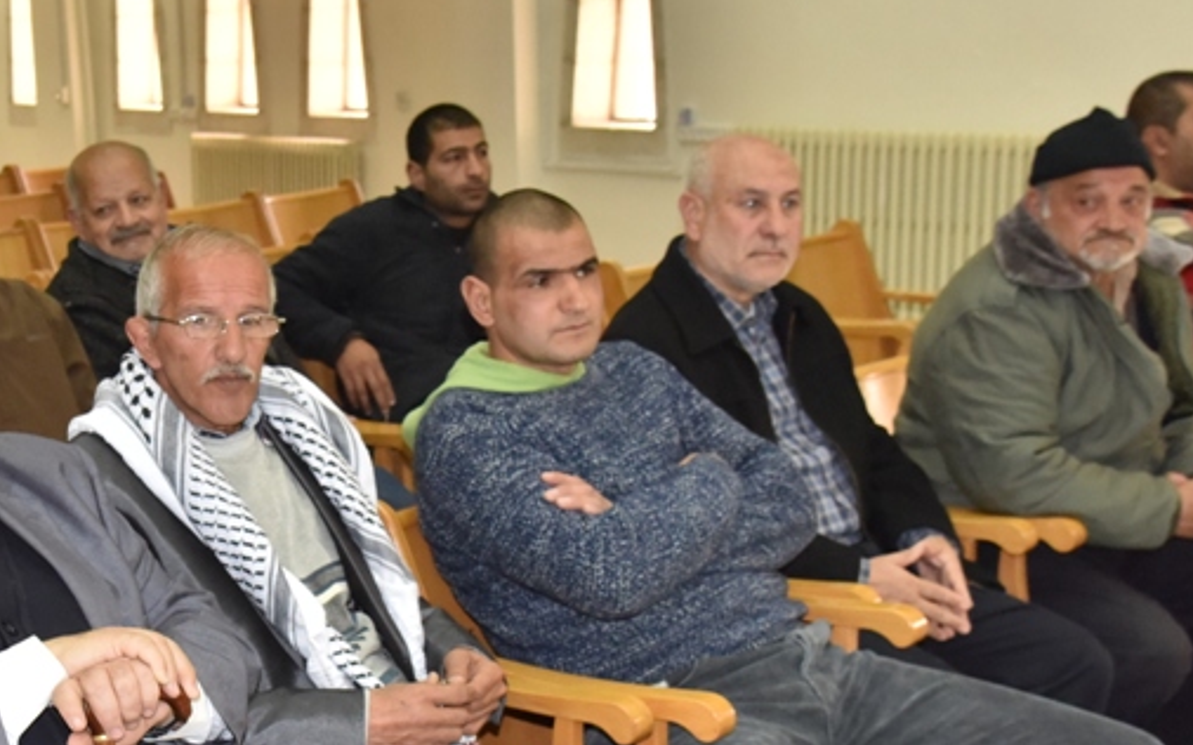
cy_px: 569
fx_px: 2145
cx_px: 224
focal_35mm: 66
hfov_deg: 30.3
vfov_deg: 19.5
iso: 2500
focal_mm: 32
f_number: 6.3
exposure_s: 1/200
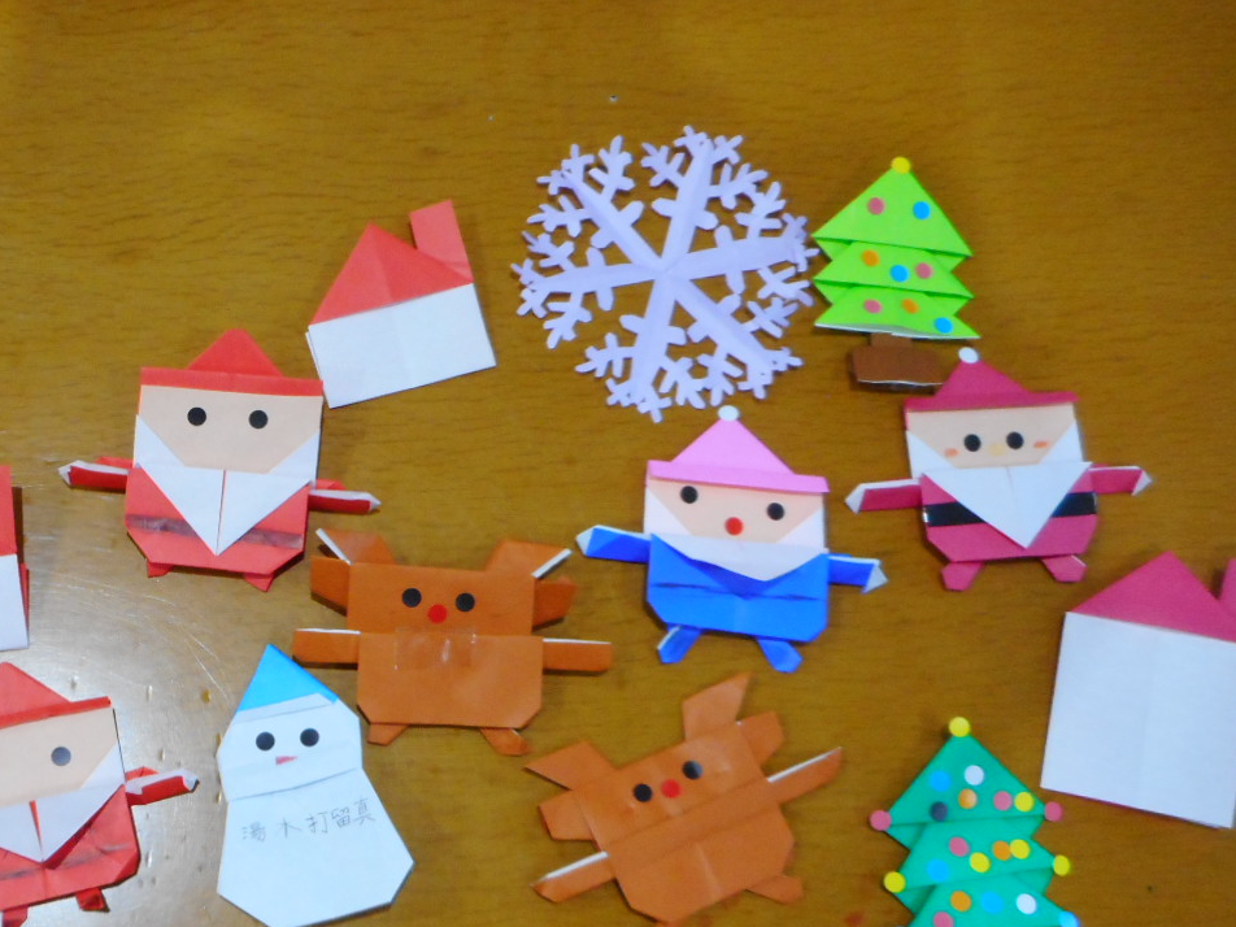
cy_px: 612
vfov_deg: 34.1
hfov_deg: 42.6
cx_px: 236
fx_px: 1500
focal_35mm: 42
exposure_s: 1/30
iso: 400
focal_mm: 4.5
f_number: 3.7
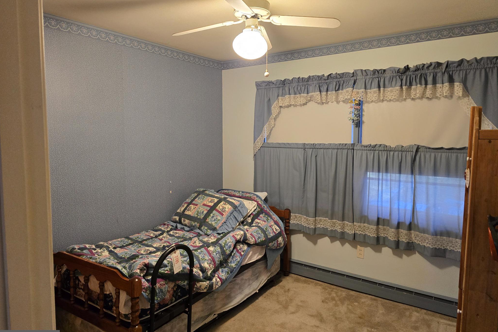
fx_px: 332
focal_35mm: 24
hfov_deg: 73.7
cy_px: 163
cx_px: 249
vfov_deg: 53.1
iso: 500
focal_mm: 6.3
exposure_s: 1/120
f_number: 1.7
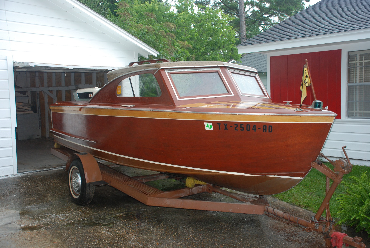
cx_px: 185
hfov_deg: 53.1
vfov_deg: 37.0
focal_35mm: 36
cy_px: 124
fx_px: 370
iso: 280
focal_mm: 24
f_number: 4
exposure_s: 1/60
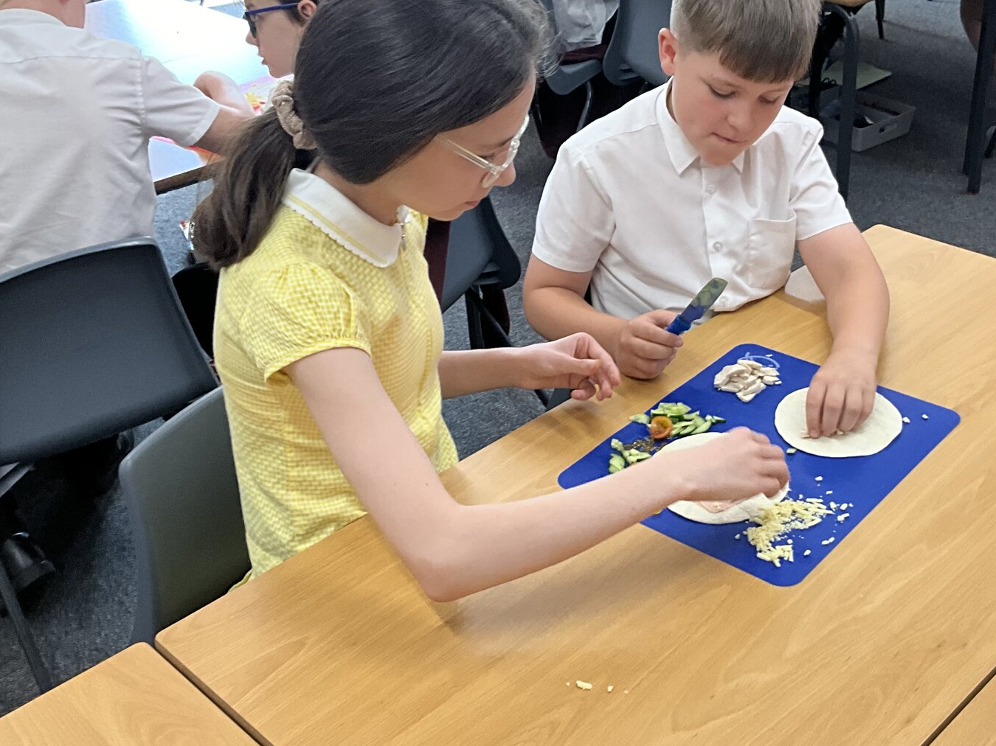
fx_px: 1266
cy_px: 397
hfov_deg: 42.6
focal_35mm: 44
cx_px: 631
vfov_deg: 32.9
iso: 80
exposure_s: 1/50
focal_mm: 3
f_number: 1.8
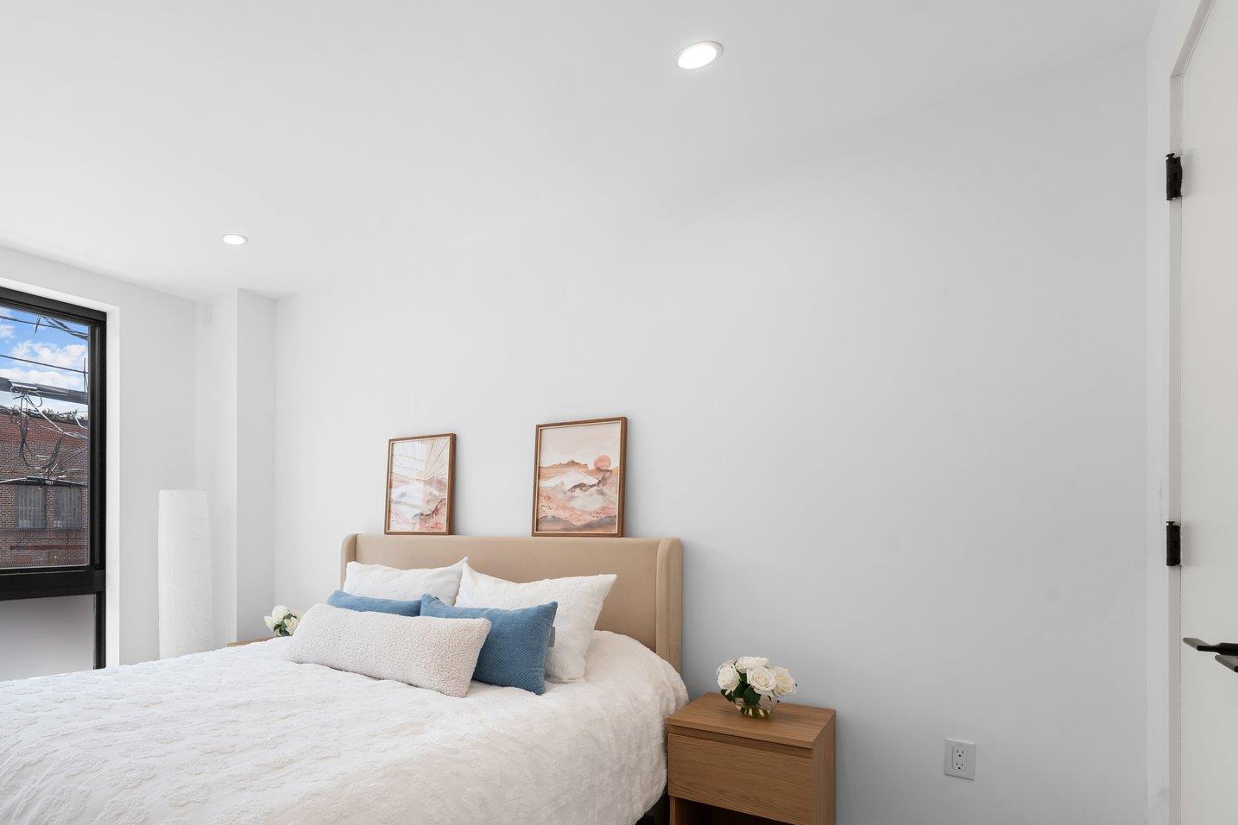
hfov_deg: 79.4
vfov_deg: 60.3
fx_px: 688
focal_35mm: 20
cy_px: 556
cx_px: 355
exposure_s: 1/13
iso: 200
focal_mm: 14
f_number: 10
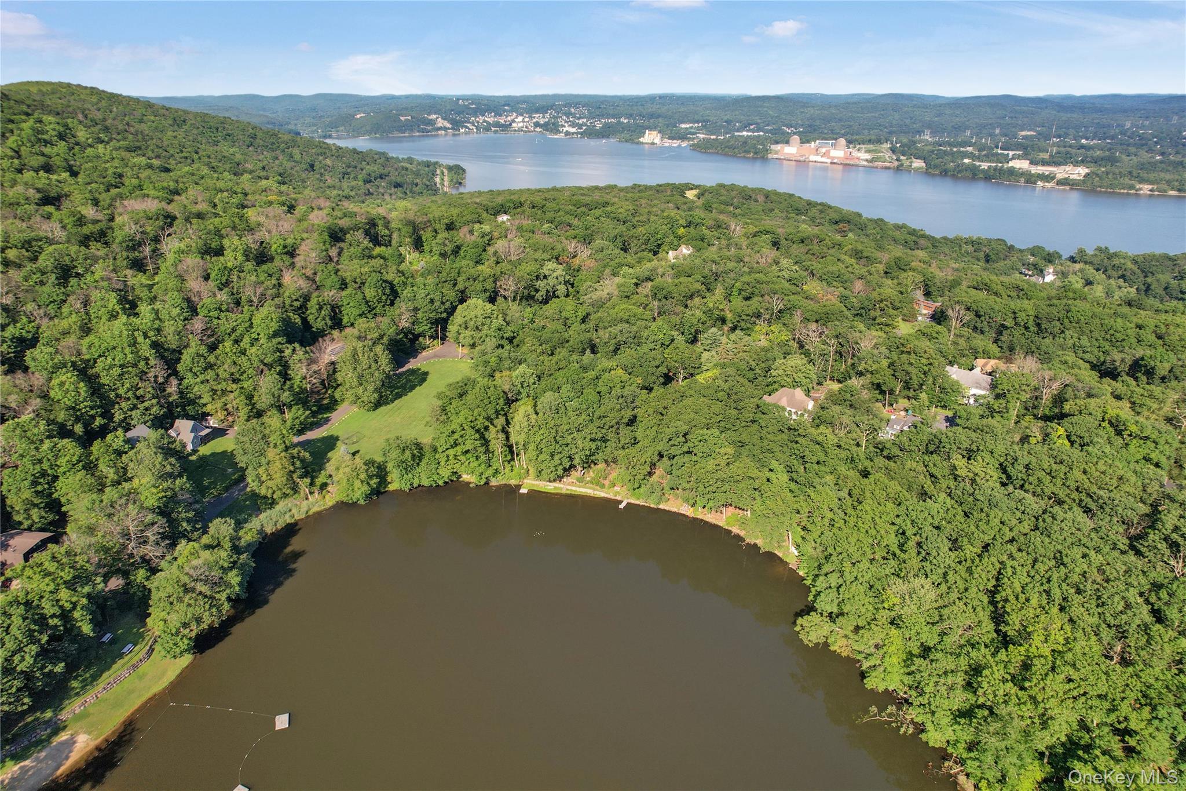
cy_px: 396
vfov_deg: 57.2
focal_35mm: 22
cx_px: 593
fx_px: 725
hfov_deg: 78.6
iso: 110
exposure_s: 1/125
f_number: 2.8
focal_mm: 8.38
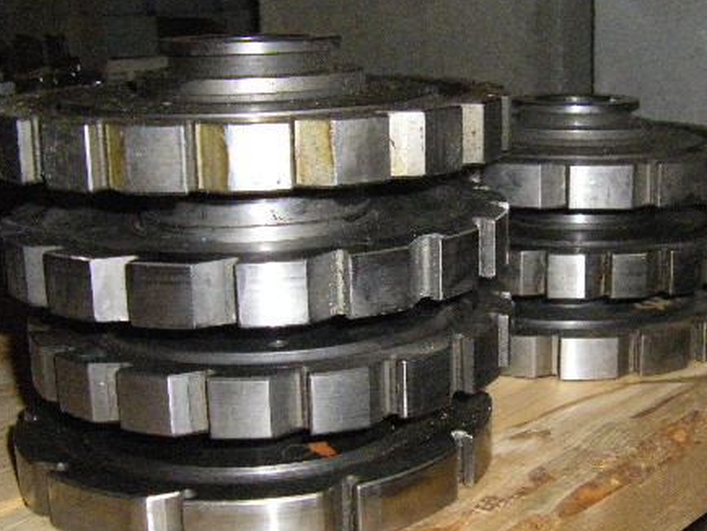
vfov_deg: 26.1
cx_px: 485
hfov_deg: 33.9
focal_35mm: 56
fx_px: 1144
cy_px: 264
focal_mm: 6.3
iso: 800
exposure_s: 1/50
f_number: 7
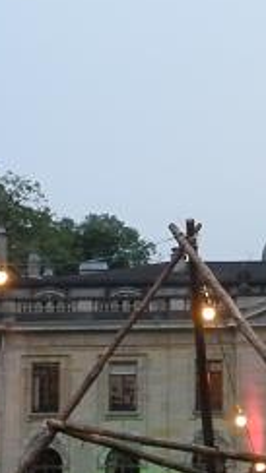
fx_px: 2185
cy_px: 250
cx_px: 316
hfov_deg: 6.9
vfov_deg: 12.4
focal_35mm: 174
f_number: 4
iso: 400
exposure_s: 1/80
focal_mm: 16.3
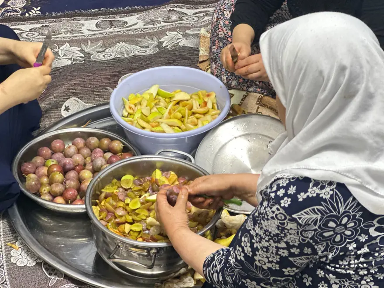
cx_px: 192
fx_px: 854
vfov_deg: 19.1
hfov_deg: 25.3
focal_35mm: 77
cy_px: 144
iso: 400
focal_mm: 9
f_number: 2.8
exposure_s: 1/14
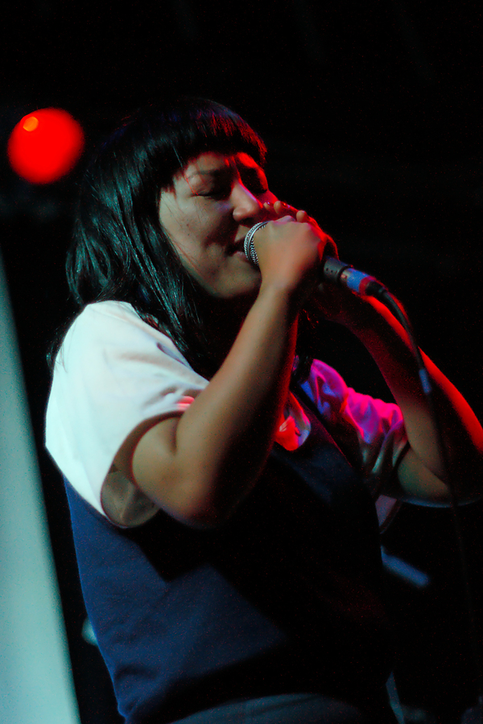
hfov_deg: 18.2
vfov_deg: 27.0
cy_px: 362
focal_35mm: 75
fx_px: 1509
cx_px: 242
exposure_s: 1/80
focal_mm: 50
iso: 1250
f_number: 1.4
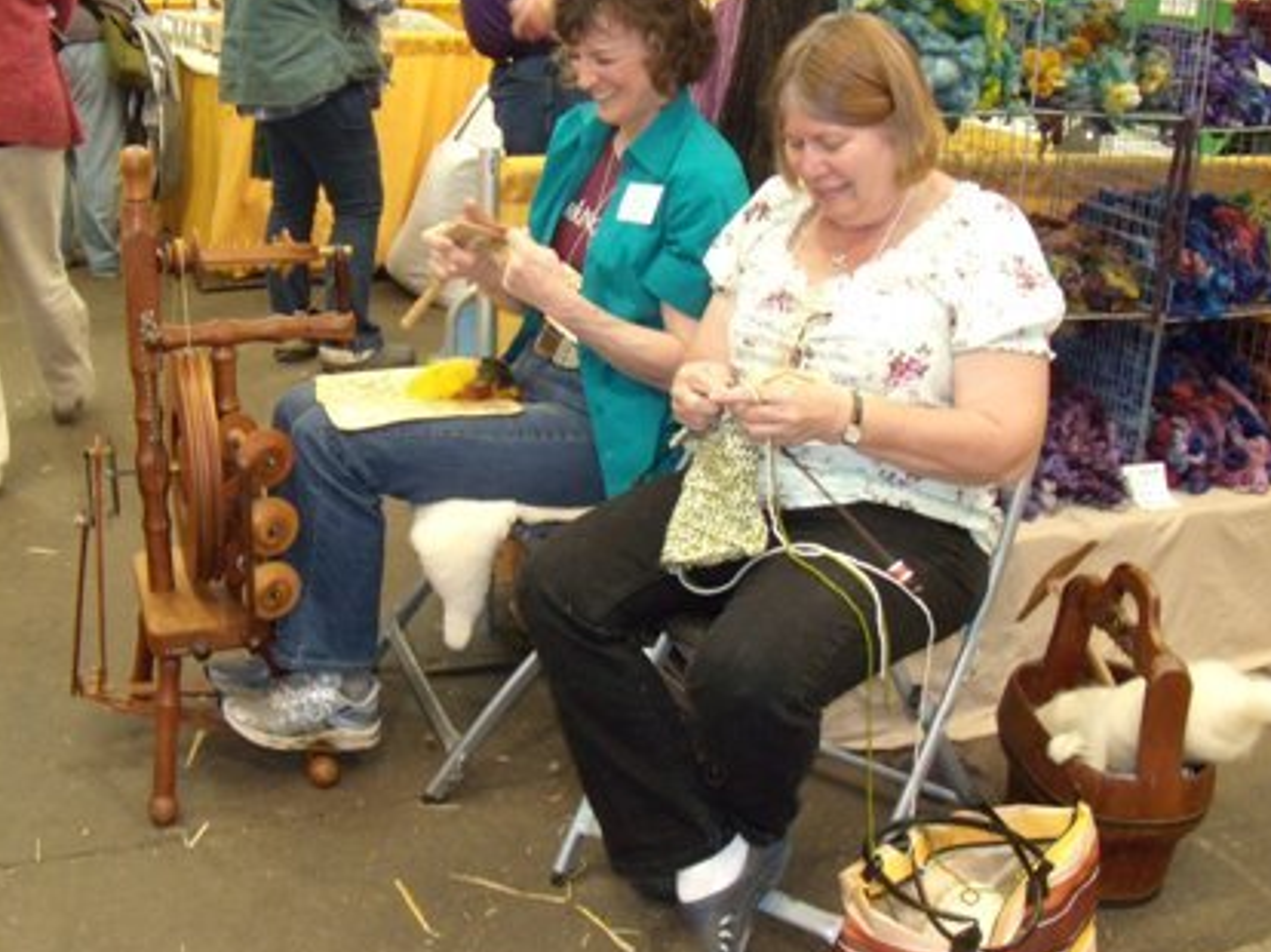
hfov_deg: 47.9
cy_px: 470
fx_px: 1431
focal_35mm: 39
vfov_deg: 36.8
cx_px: 611
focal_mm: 6.4
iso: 400
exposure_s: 1/30
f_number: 3.6
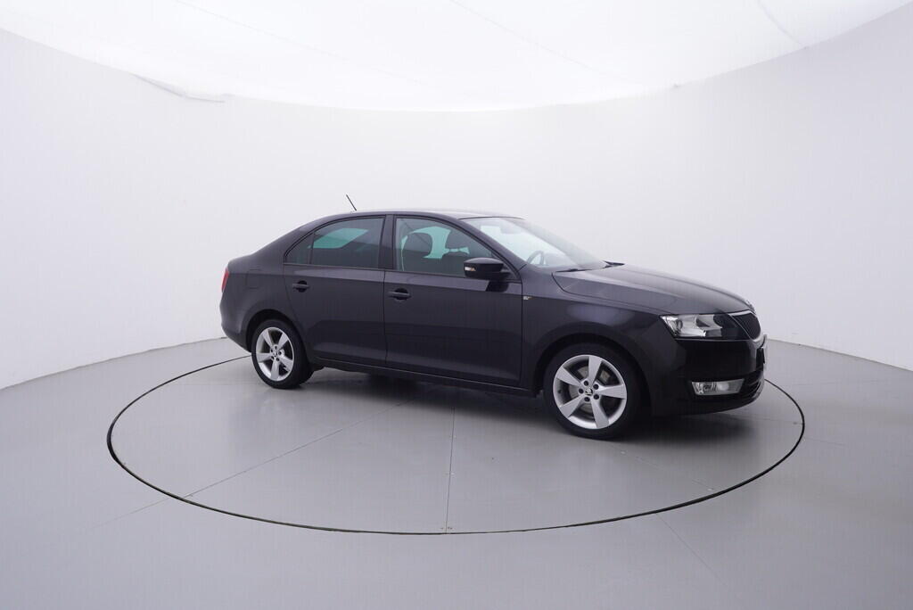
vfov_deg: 56.2
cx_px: 456
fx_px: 571
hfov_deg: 77.3
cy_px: 305
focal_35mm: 22
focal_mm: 15
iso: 200
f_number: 5
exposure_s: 1/80
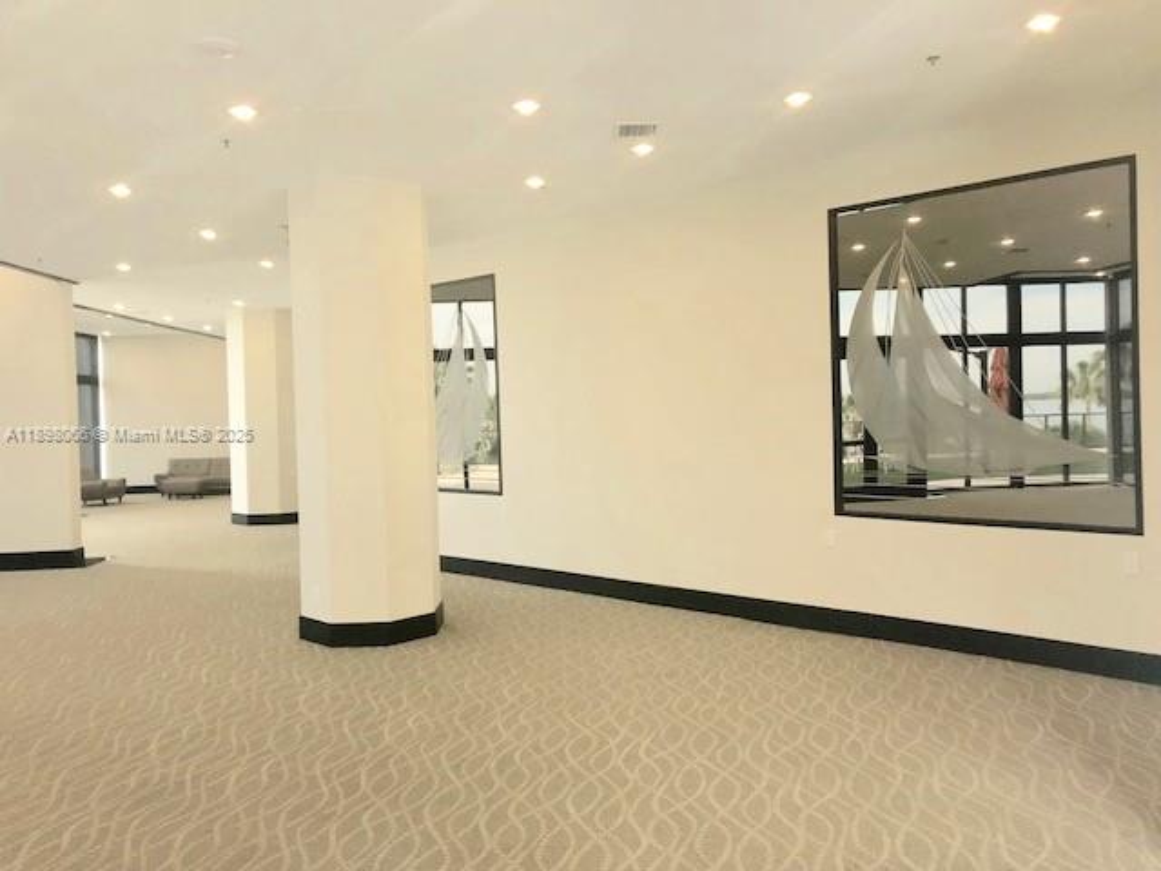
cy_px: 436
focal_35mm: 28
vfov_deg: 49.7
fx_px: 939
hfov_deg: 63.4
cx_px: 580
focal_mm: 3.99
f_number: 1.8
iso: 64
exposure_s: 1/120
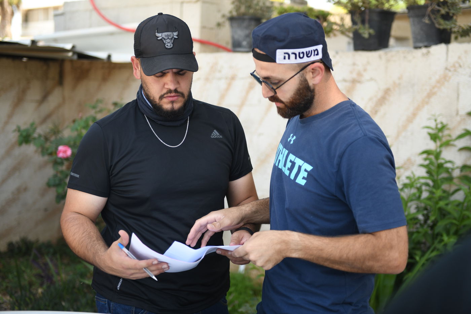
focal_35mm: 58
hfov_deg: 34.5
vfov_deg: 23.4
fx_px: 759
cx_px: 236
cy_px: 157
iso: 500
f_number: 2.8
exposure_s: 1/1250
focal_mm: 58
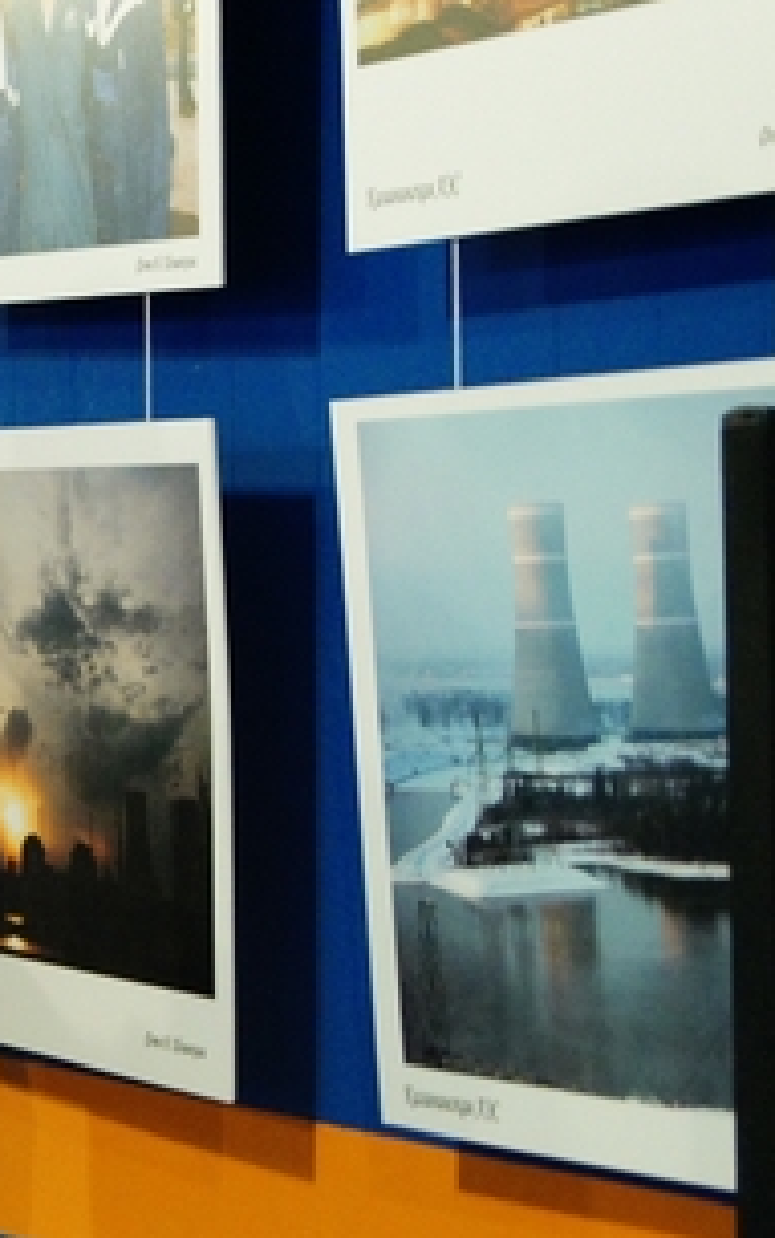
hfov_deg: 8.0
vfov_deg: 13.1
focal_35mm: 160
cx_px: -499
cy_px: 615
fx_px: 5399
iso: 1600
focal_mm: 50
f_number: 5.6
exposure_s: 1/15
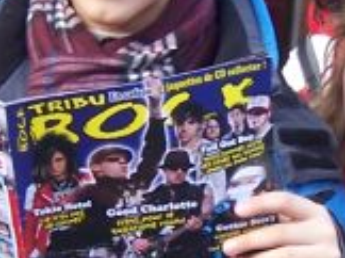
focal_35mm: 178
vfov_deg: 8.3
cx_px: 162
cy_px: 200
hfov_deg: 11.1
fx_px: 1771
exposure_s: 1/80
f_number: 2.8
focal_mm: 6.2
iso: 80
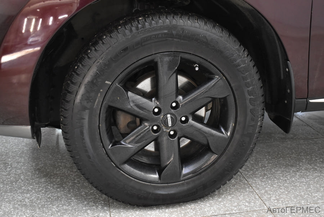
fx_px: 405
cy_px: 108
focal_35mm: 45
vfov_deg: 29.9
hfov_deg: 43.6
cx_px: 162
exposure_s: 1/50
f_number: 4.2
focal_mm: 30
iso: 2200
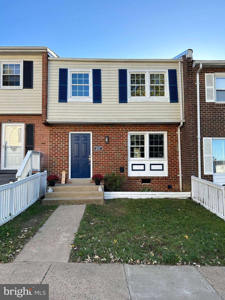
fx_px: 225
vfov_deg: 67.3
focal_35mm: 26
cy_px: 150
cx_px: 112
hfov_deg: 53.1
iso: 50
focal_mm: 5.7
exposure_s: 1/753
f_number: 1.5
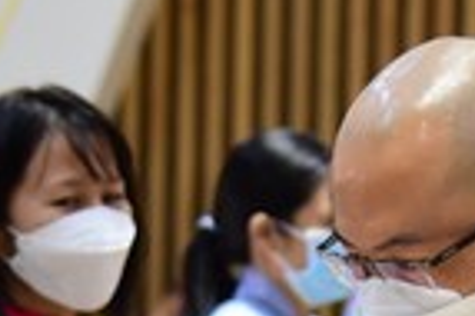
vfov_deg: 4.0
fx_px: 4494
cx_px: 226
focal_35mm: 341
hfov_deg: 6.1
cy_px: 383
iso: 2500
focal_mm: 75
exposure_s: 1/160
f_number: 4
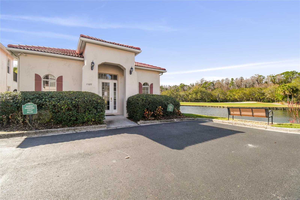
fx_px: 125
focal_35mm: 15
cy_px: 100
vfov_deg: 77.3
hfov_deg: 100.4
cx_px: 150
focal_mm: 10
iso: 100
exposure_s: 1/125
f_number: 7.1
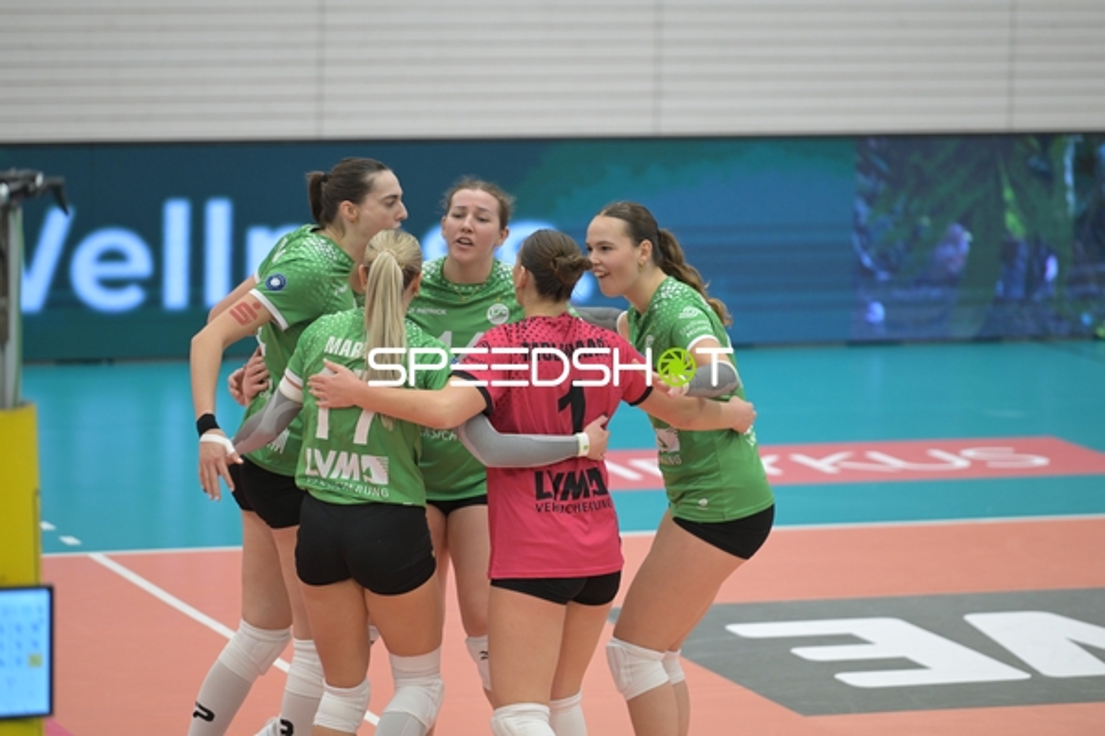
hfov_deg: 10.8
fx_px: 5831
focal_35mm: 190
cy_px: 368
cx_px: 552
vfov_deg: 7.2
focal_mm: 190
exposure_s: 1/320
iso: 2000
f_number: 3.5
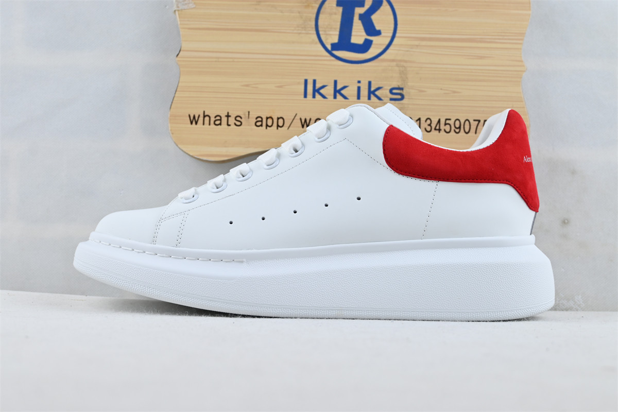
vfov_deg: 29.9
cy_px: 206
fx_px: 772
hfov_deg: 43.6
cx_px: 309
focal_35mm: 45
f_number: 4.8
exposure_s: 1/60
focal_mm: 30
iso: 100
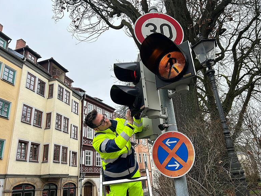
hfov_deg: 65.3
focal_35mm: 27
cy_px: 100
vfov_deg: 51.4
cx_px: 132
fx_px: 204
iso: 40
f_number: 1.5
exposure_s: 1/176
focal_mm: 5.7
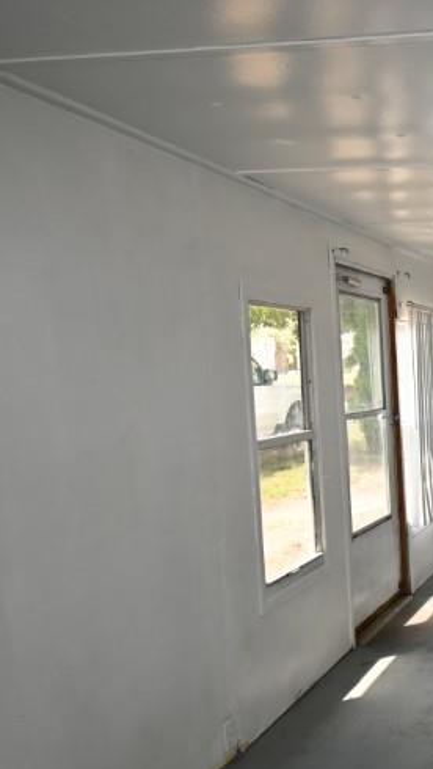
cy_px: 463
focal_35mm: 40
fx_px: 816
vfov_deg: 50.1
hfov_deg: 24.7
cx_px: 602
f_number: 4.8
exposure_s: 1/100
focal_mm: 13
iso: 200
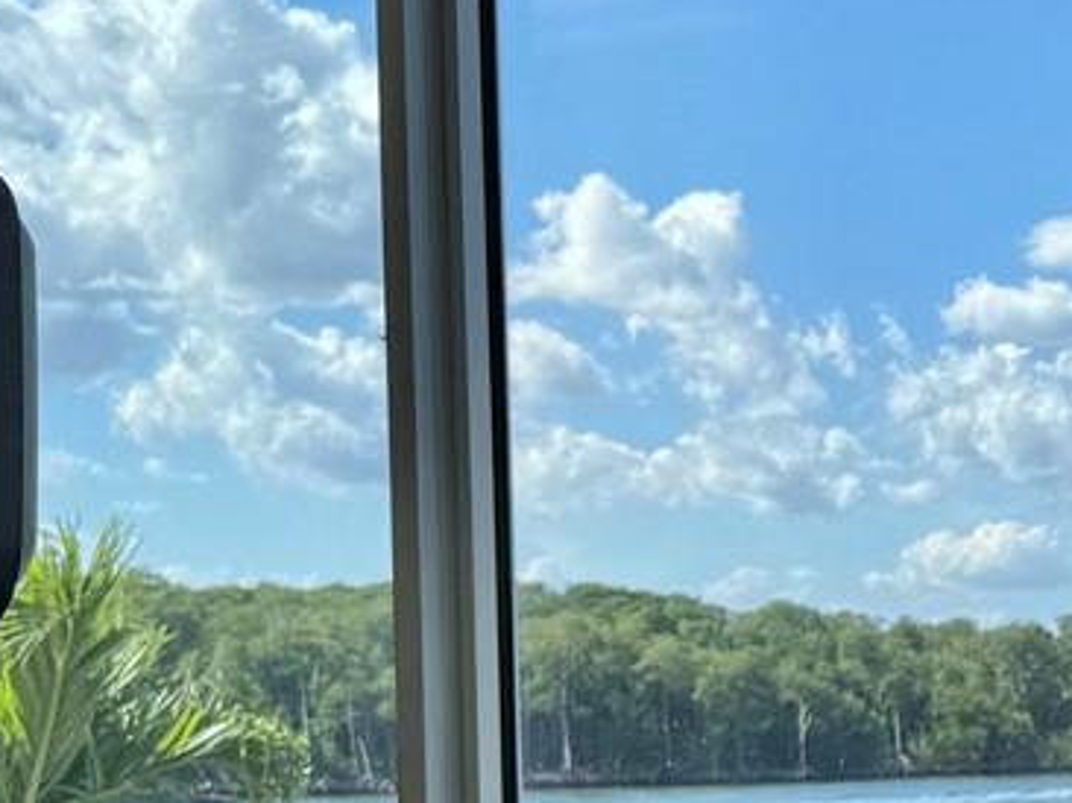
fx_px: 3250
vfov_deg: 13.8
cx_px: 1549
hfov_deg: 17.1
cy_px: 853
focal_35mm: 105
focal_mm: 6.76
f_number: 1.78
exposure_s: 1/1560
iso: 80
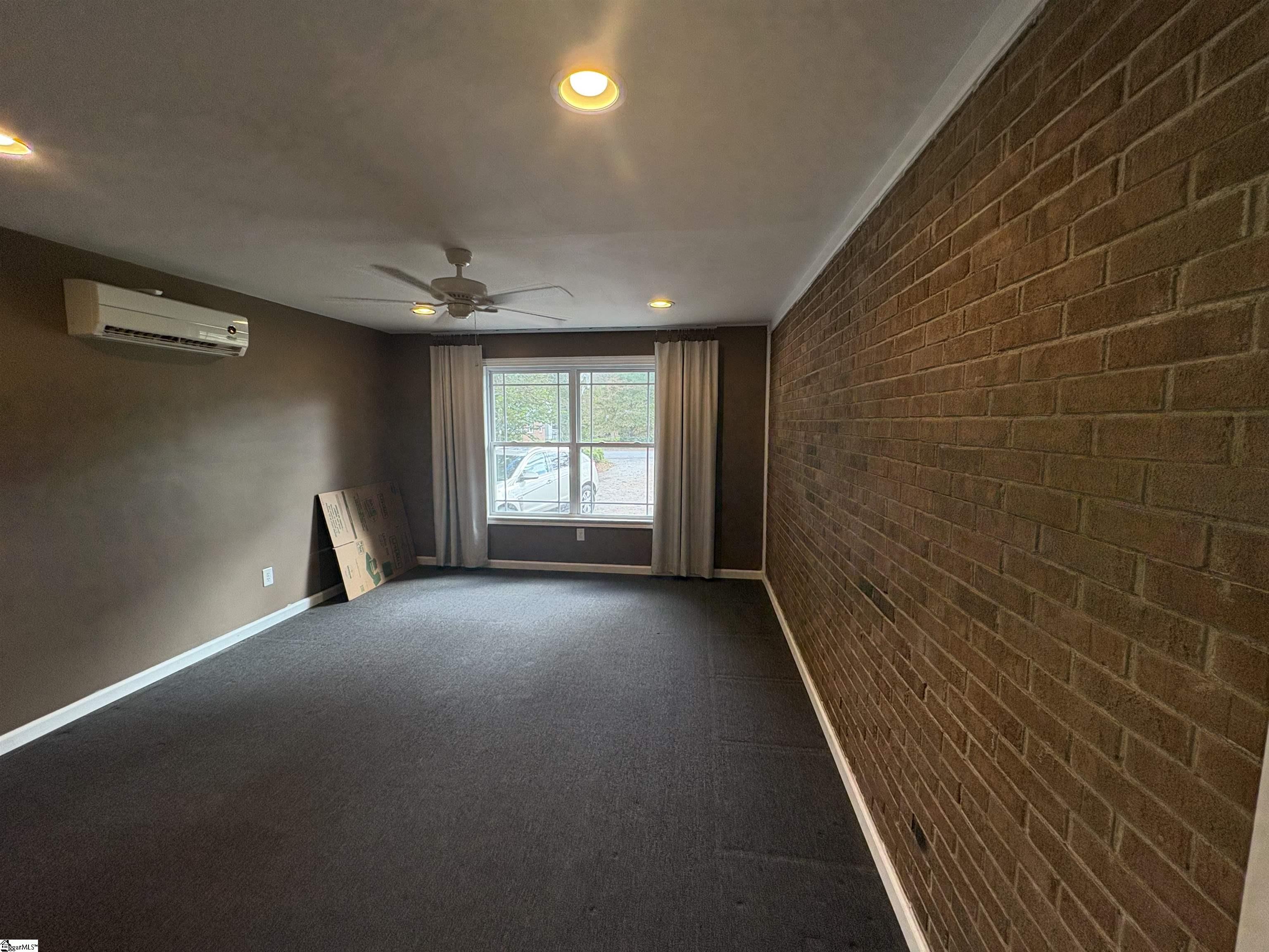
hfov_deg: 102.1
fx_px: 513
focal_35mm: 14
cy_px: 476
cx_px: 634
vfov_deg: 85.7
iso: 200
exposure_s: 1/120
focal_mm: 2.22
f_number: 2.2
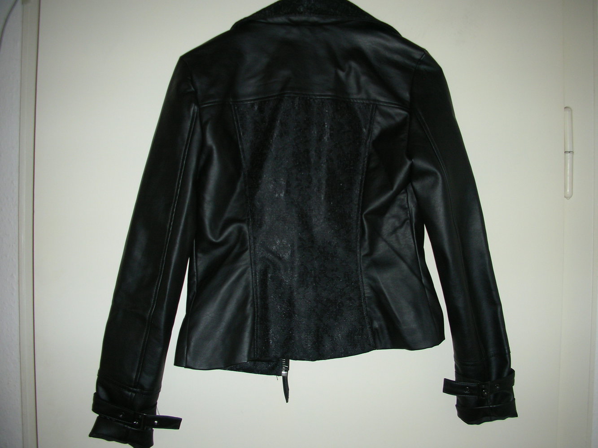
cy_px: 224
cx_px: 299
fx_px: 605
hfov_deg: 52.6
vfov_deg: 40.7
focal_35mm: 35
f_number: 3
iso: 50
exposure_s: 1/60.1
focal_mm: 5.8
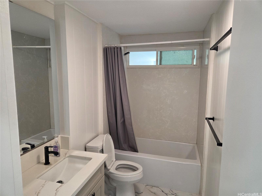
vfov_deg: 58.9
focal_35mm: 23
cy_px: 98
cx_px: 131
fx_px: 174
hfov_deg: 73.9
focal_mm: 5.4
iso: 200
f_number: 1.8
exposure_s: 1/120
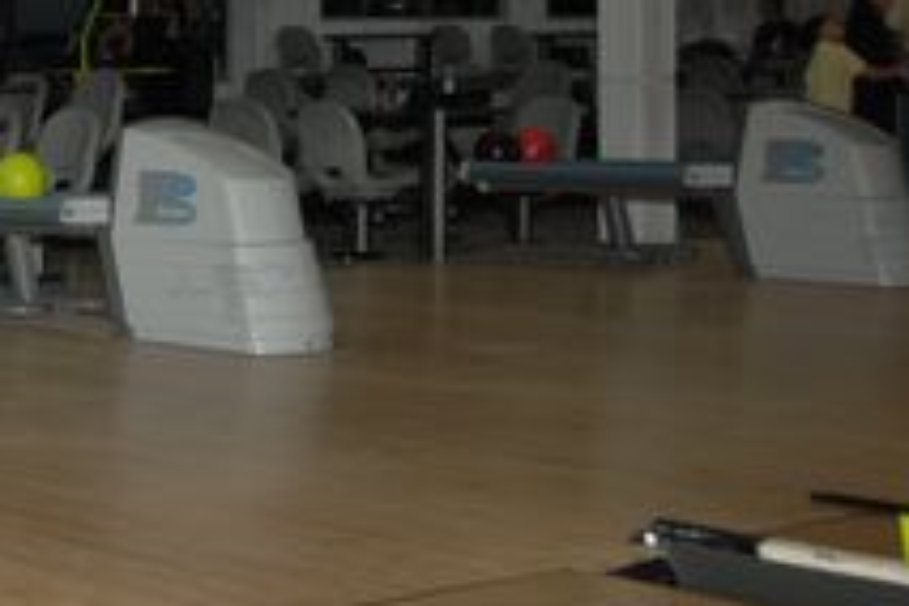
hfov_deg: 19.0
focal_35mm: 99
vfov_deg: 13.8
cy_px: 147
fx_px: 2500
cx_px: -282
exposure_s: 1/125
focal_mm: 22
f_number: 3.8
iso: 200
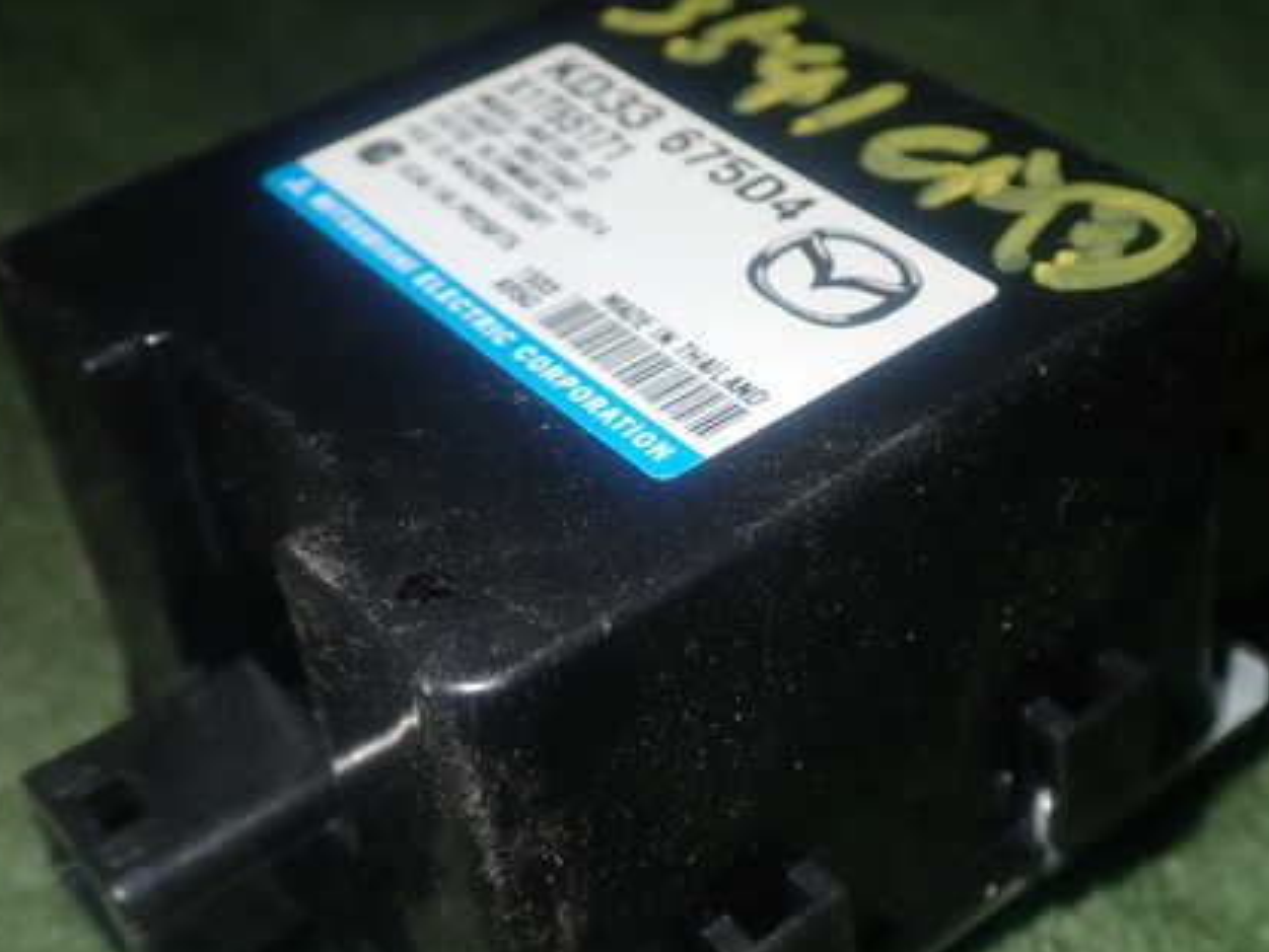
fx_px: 2164
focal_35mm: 59
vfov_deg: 24.8
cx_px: 721
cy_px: 554
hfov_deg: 32.6
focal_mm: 7.31
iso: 200
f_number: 8
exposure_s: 1/40
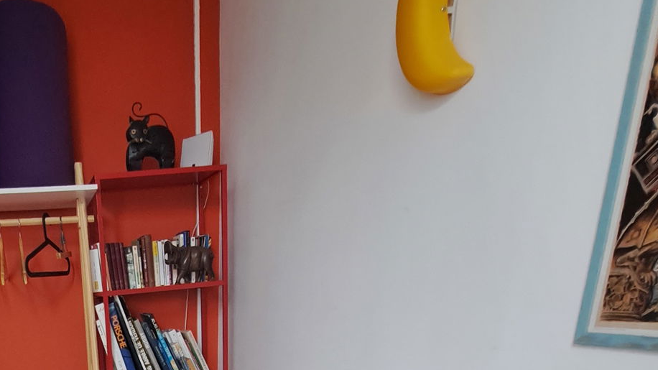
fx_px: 576
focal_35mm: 33
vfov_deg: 26.7
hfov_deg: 54.8
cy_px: 540
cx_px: 120
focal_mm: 1.74
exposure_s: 1/50
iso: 200
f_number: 2.2
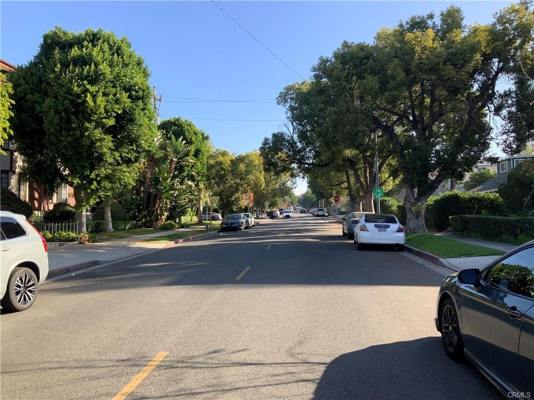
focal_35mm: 29
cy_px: 200
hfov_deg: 61.7
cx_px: 267
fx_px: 447
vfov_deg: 48.2
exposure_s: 1/666
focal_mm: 3
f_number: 1.8
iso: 16
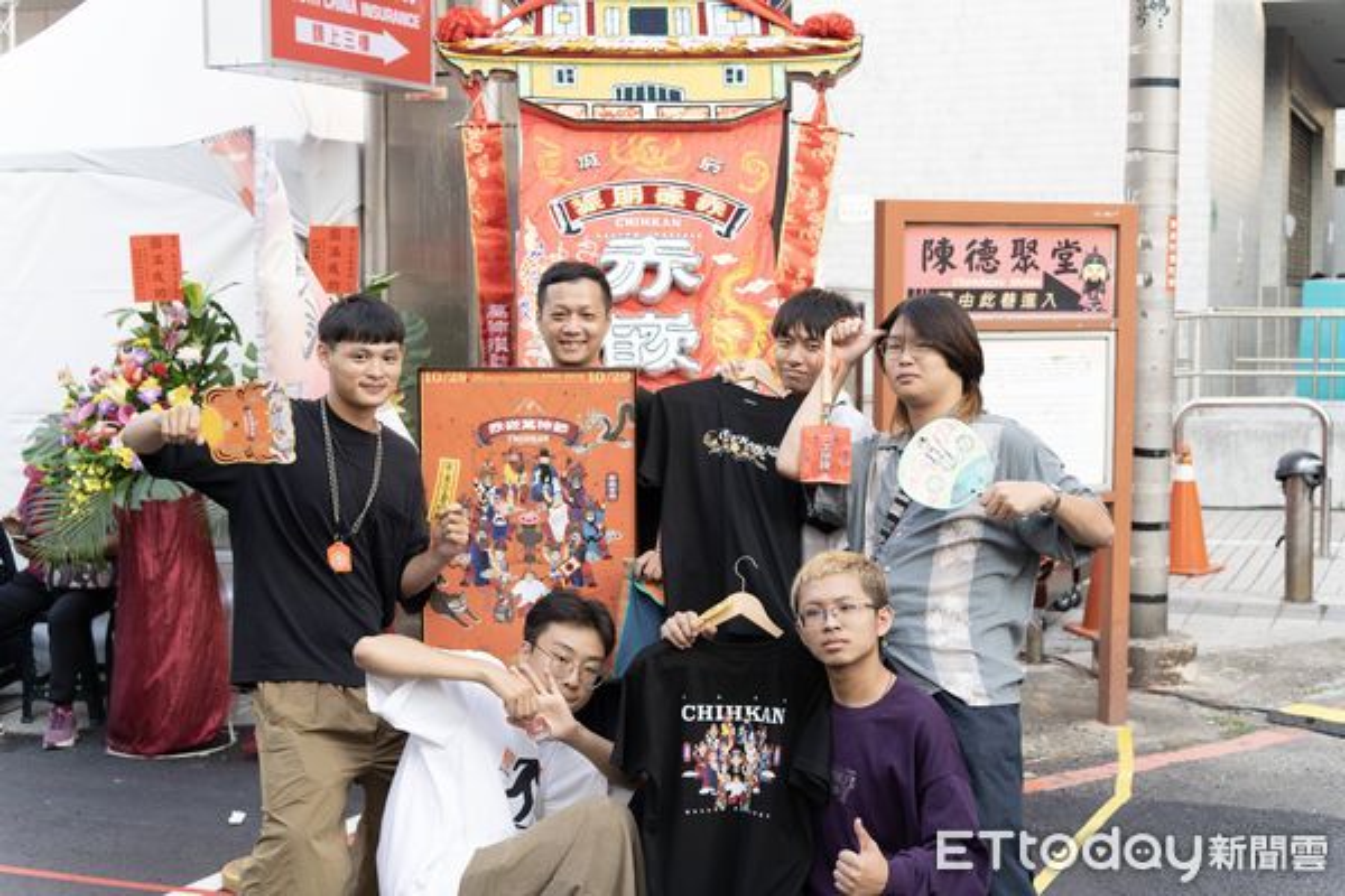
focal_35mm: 50
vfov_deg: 27.0
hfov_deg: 39.6
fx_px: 1868
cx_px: 672
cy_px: 448
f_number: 4.5
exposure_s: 1/500
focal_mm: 50
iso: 1000
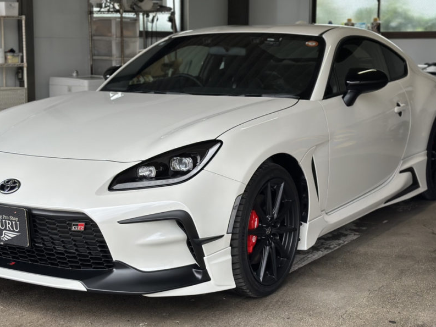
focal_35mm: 62
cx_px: 196
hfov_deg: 31.2
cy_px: 132
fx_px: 781
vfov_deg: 23.6
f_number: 1.78
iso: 80
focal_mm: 6.86
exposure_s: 1/785
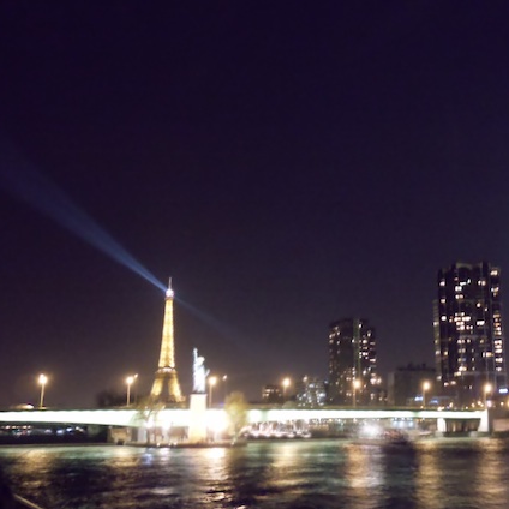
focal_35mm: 44
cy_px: 248
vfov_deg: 38.3
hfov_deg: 37.5
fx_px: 732
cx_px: 372
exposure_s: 1/10
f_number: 3.5
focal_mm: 6
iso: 3200
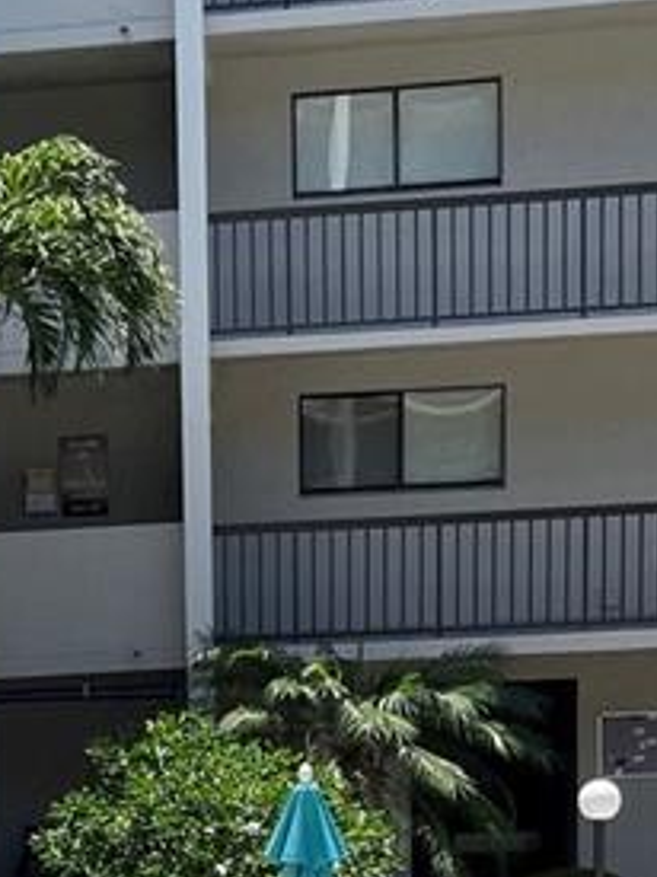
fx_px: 2761
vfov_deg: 17.4
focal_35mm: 109
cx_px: -242
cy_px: 1005
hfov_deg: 13.0
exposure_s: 1/4049
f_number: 1.6
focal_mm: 5.1
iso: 32
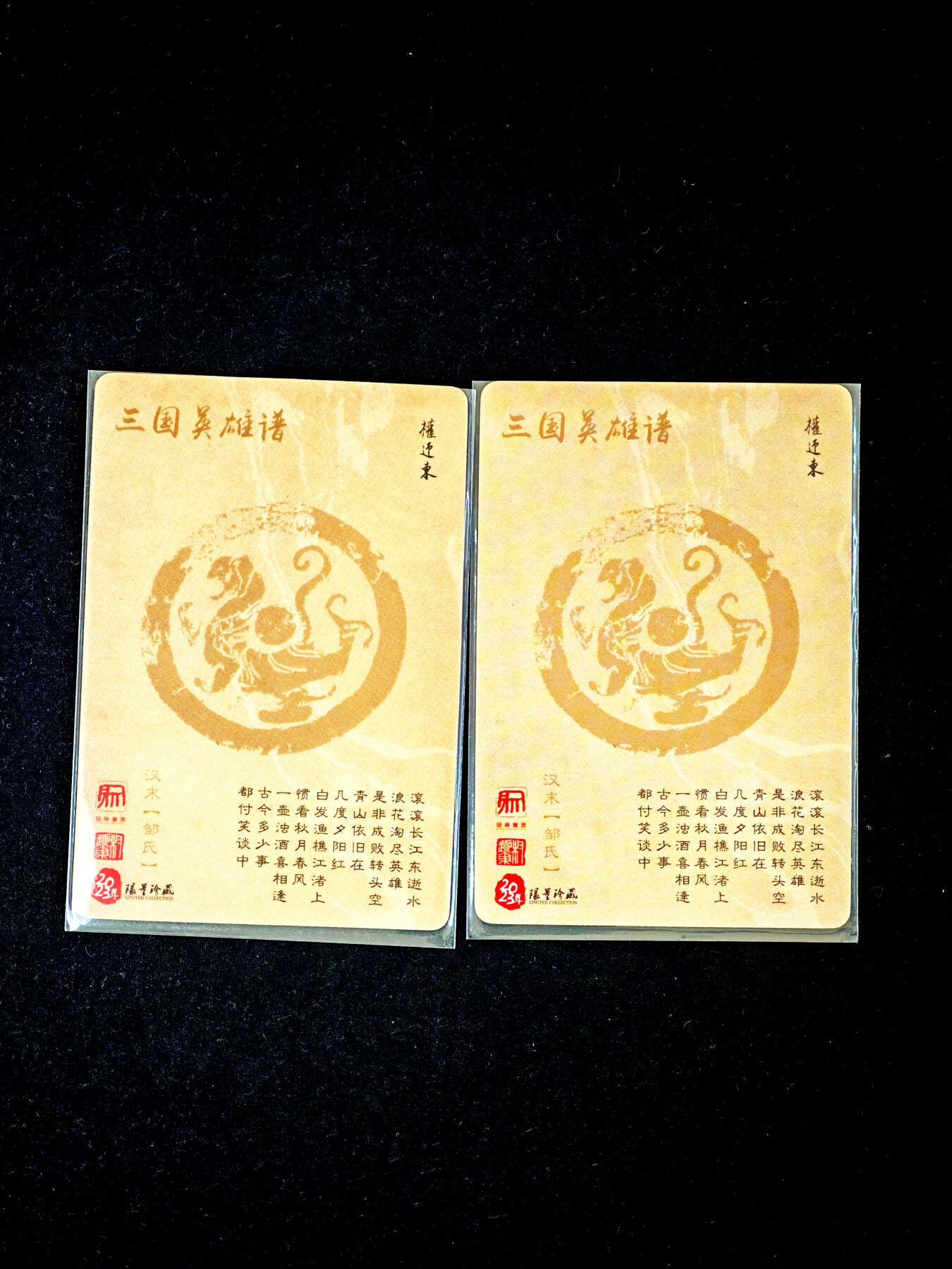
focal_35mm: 72
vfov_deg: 27.0
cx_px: 476
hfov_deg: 20.4
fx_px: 2640
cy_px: 634
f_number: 2.4
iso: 250
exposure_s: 1/33
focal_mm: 8.67
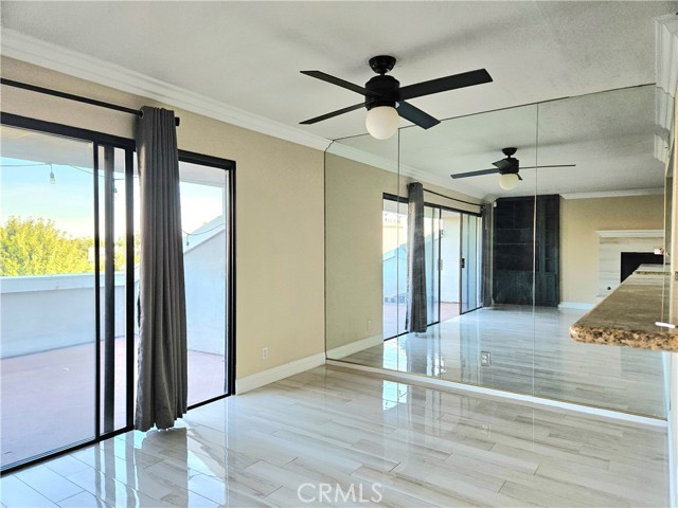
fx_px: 450
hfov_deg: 73.9
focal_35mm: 23
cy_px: 254
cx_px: 339
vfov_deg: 58.9
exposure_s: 1/370
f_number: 1.8
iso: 250
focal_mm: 5.4
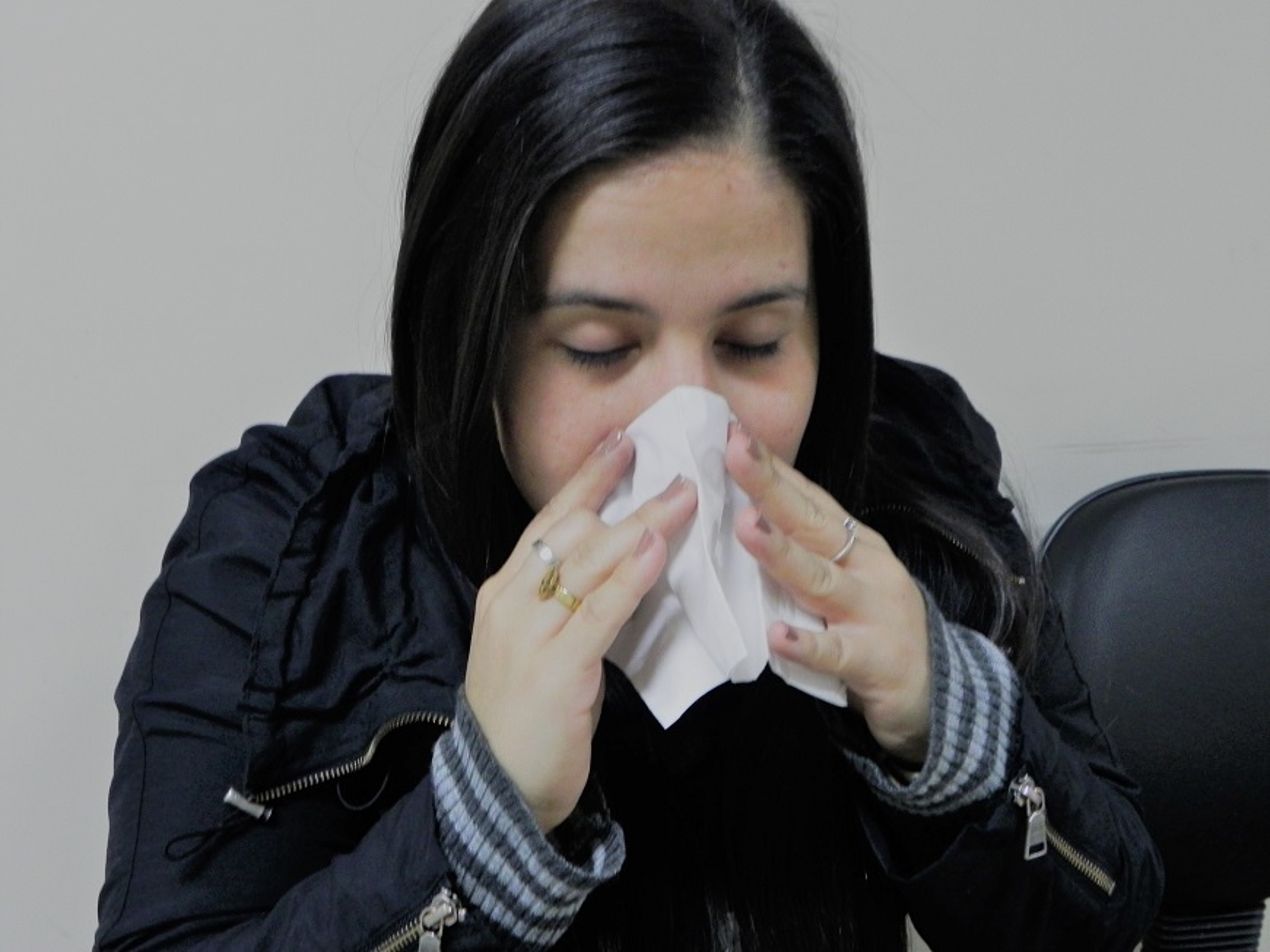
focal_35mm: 46
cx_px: 635
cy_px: 476
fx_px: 1687
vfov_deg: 31.5
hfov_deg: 41.2
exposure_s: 1/11.8
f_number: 3.2
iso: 400
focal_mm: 8.2
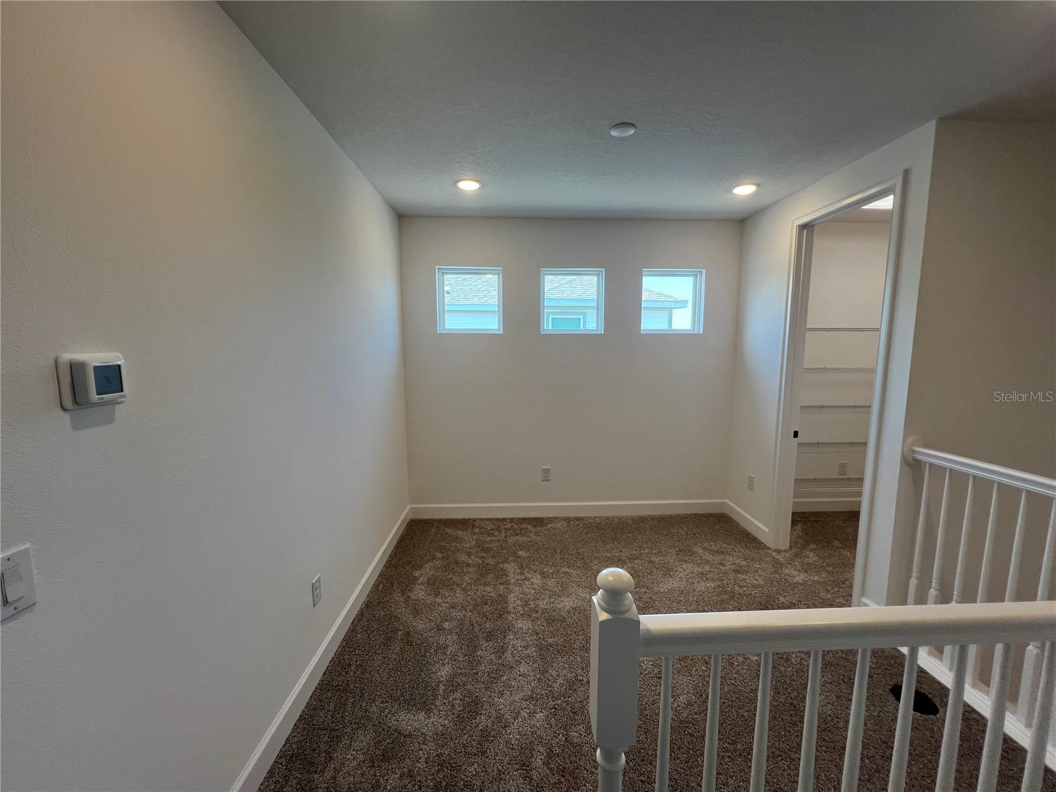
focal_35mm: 13
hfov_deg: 106.2
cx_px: 528
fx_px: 397
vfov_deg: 89.9
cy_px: 396
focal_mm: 1.57
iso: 50
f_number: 1.8
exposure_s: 1/120
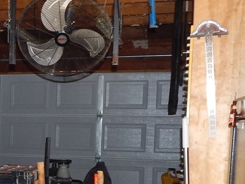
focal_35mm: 80
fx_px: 566
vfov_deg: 18.1
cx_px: -65
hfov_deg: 22.2
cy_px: 175
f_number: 3
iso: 200
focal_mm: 4
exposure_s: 1/30
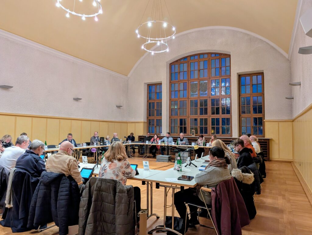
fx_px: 217
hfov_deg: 71.5
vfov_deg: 56.9
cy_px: 118
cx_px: 156
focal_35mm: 24
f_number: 1.68
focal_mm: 6.9
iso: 570
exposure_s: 1/100
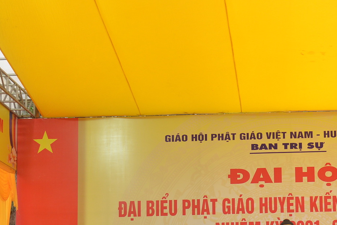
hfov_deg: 20.8
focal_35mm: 97
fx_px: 908
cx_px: 266
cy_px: 209
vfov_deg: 14.0
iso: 800
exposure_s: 1/160
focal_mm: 44
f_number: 4
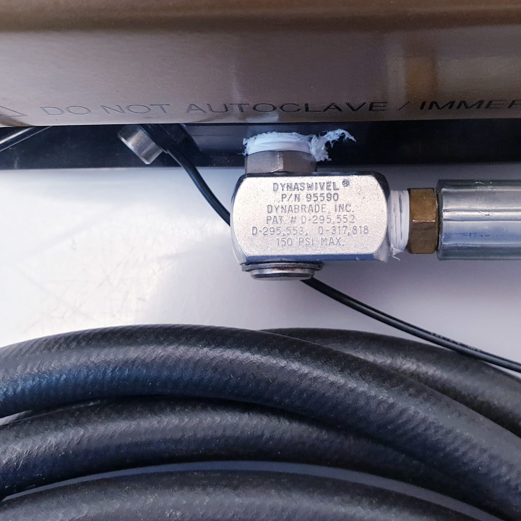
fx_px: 664
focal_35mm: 39
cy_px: 238
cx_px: 322
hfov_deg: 42.6
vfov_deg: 42.8
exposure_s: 1/50
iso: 200
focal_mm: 4.3
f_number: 2.4
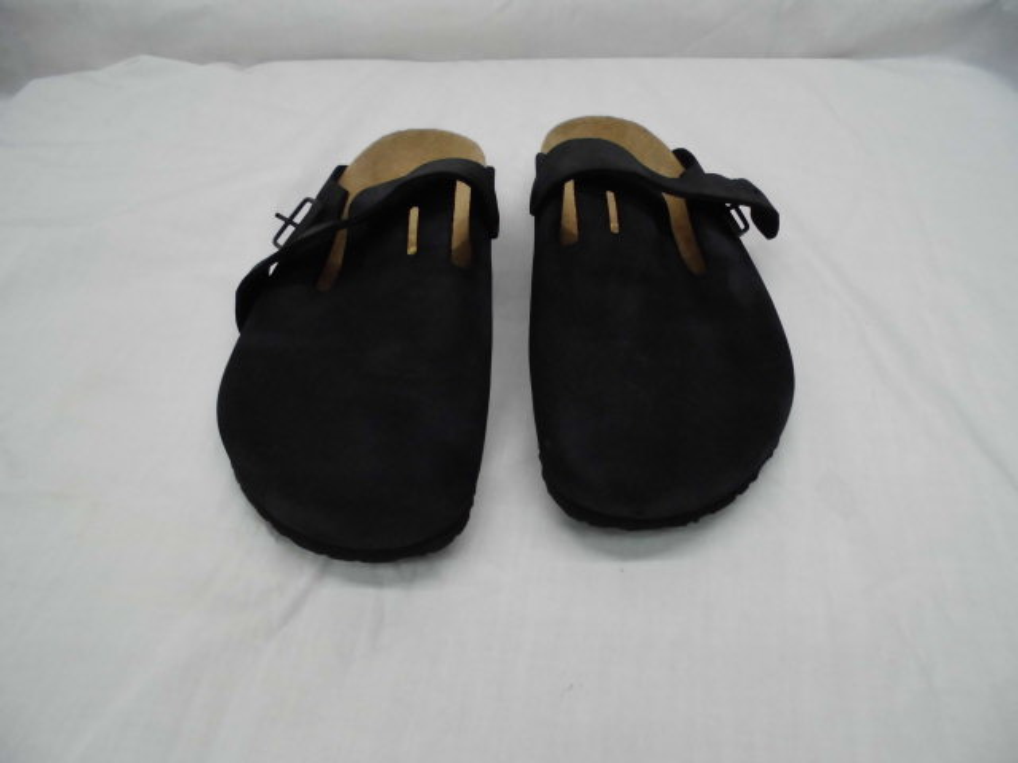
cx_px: 509
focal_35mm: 26
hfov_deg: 67.3
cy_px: 382
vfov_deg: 53.1
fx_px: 765
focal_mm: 4.6
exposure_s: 1/60
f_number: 3.5
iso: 400
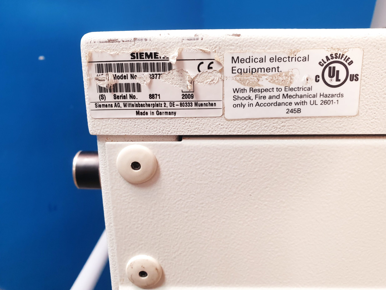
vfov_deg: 51.3
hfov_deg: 65.3
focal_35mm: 27
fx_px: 301
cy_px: 140
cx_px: 200
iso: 200
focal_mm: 4.3
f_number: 2.4
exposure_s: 1/50
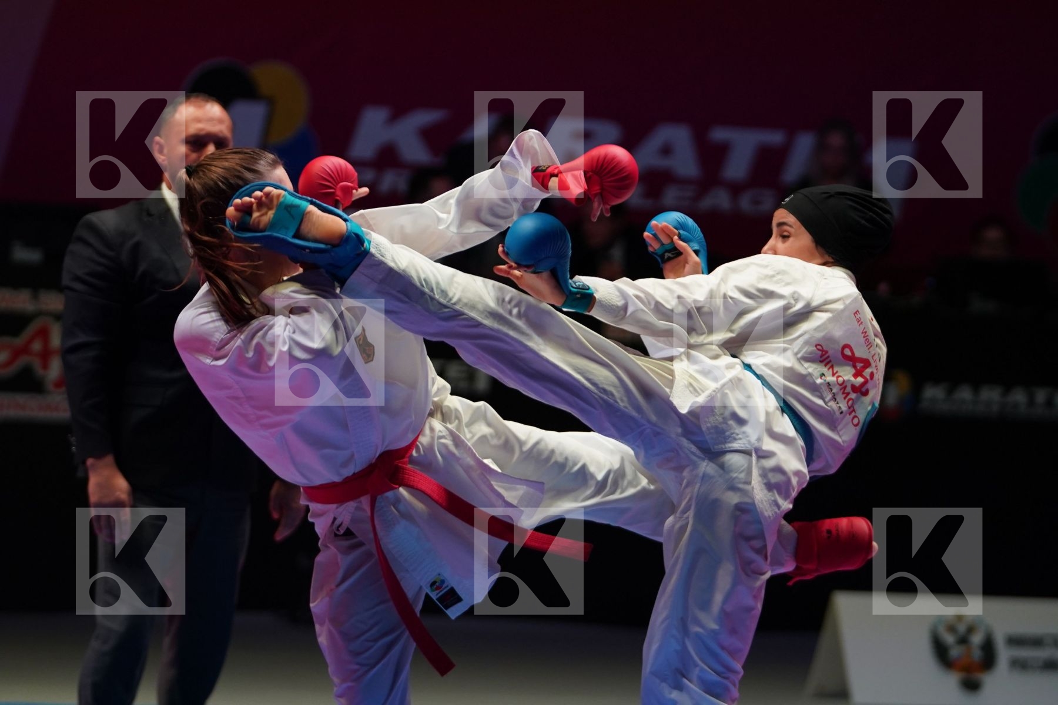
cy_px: 352
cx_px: 529
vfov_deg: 7.6
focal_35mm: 181
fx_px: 5319
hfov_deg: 11.4
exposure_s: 1/1000
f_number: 2.8
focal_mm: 121
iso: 1250
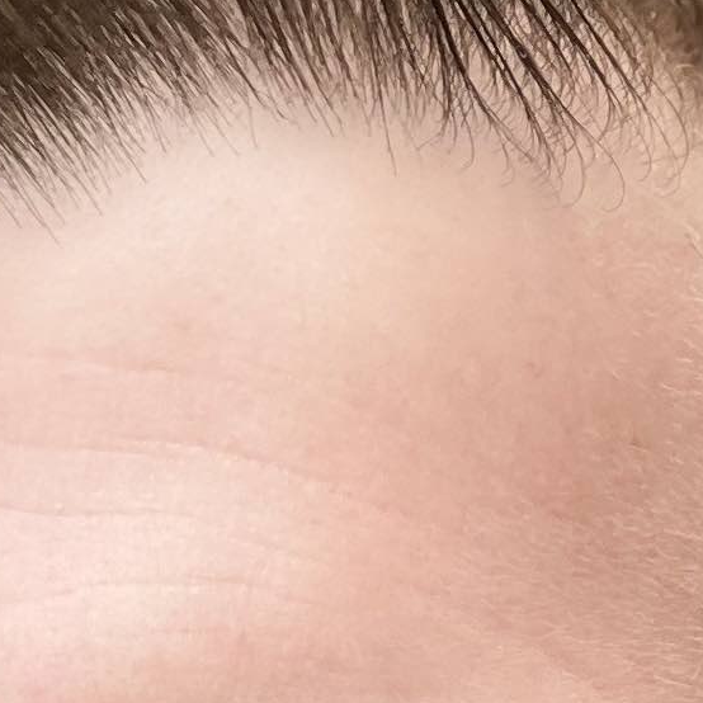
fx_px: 9466
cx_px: -27
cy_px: 1741
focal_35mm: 412
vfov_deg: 4.2
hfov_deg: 4.2
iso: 20
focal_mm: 7.5
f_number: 2.2
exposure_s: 1/152
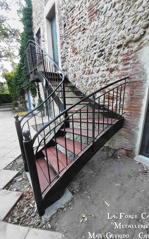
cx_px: 81
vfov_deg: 105.3
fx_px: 91
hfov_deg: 78.5
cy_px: 120
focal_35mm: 14
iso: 50
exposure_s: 1/50
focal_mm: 1.13
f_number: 2.2
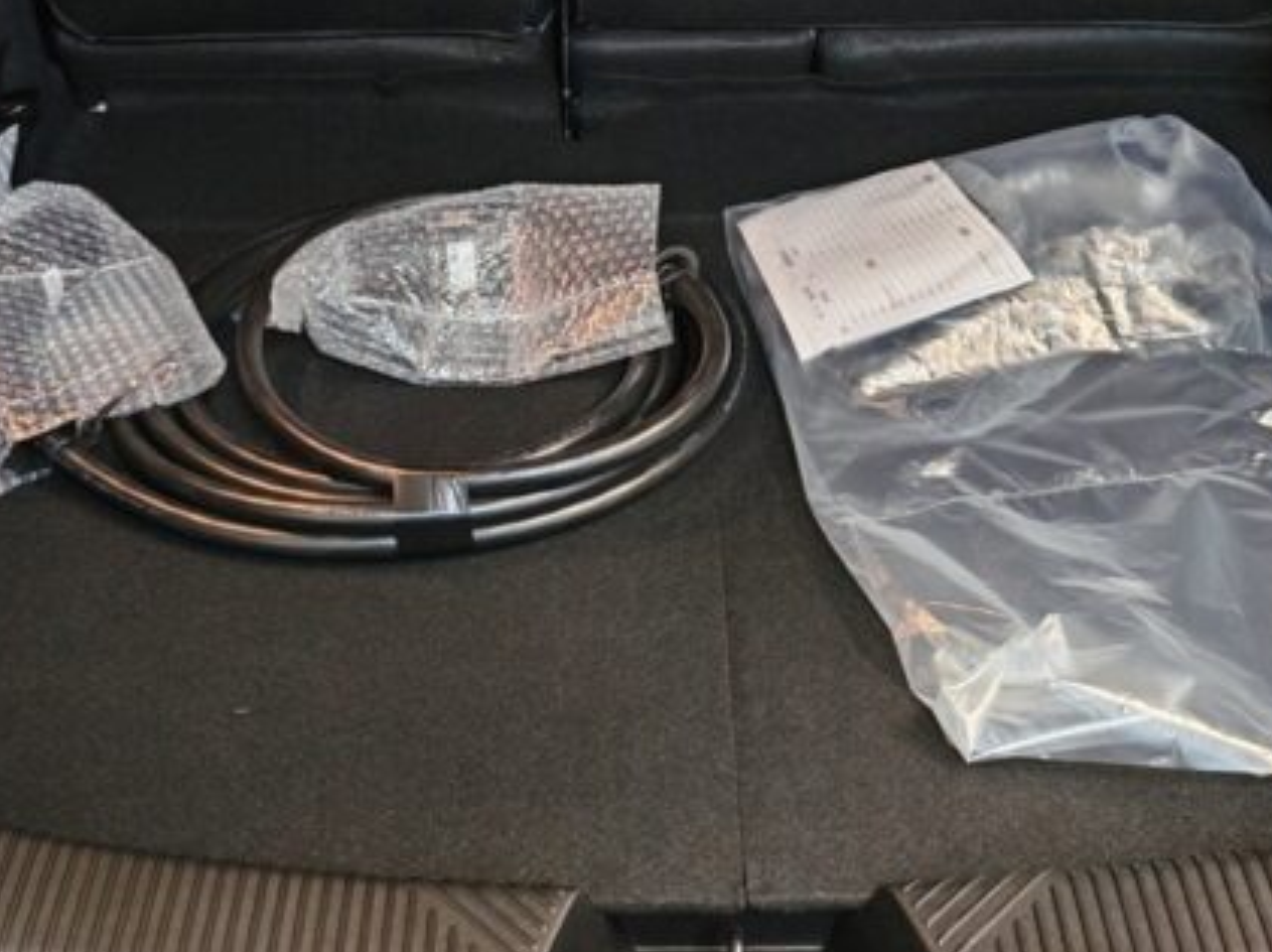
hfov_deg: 34.4
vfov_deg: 24.8
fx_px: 2056
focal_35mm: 56
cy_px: -15
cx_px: 641
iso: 200
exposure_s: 1/50
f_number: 1.6
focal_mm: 5.4
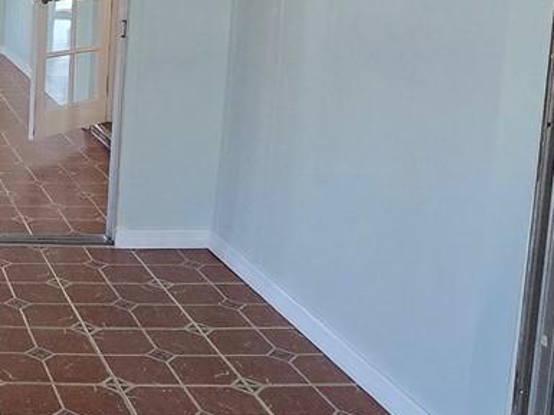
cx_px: -150
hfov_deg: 29.3
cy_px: 30
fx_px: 864
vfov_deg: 26.0
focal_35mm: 54
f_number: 2.2
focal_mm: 2.2
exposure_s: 1/100
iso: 400
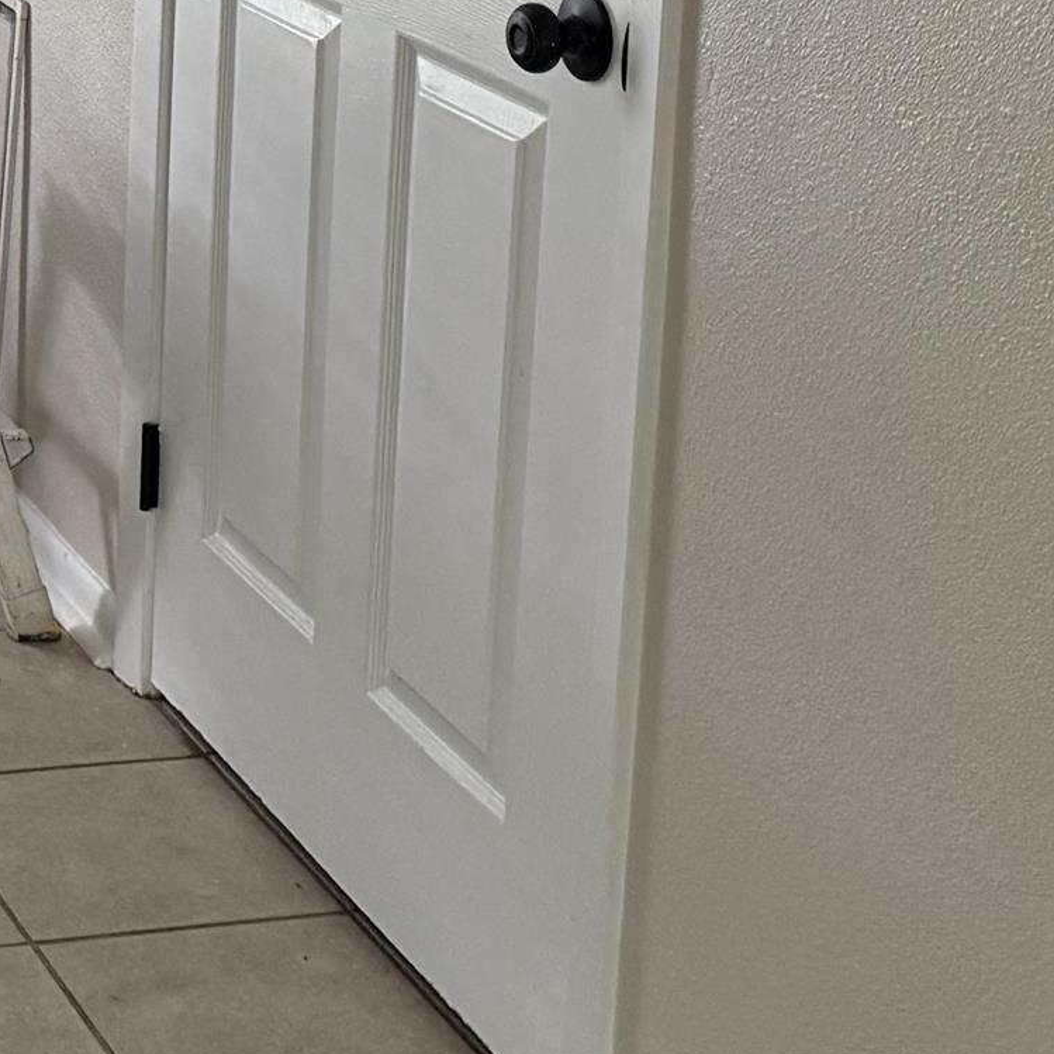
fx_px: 2997
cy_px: -256
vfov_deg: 18.7
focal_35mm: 87
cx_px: -577
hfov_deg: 17.7
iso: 400
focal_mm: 6.76
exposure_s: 1/60
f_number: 1.78
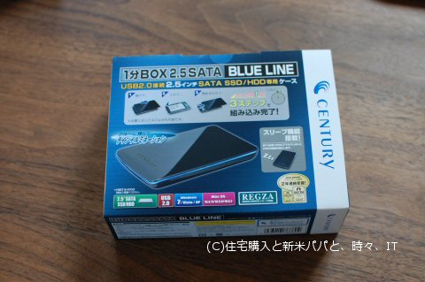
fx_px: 619
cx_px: 212
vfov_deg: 25.7
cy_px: 141
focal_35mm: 52
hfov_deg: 37.9
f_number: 3.5
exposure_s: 1/50
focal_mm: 35
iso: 400
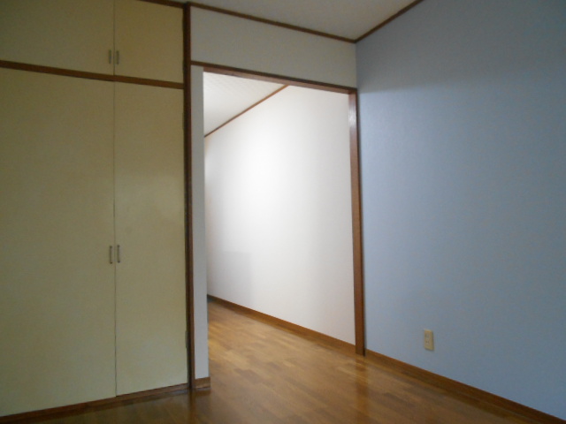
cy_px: 212
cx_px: 283
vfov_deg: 53.1
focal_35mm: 26
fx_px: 425
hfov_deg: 67.3
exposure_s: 1/15
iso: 400
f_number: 3.2
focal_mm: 4.6
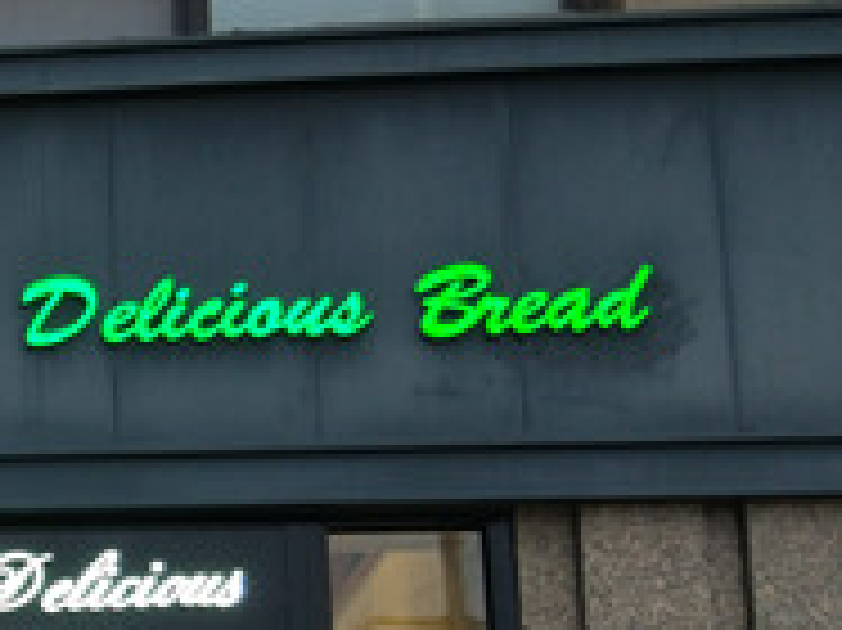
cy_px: 468
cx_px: -378
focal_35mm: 96
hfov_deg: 18.4
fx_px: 2334
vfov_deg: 15.3
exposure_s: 1/50
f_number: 2
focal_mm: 4.26
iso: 125
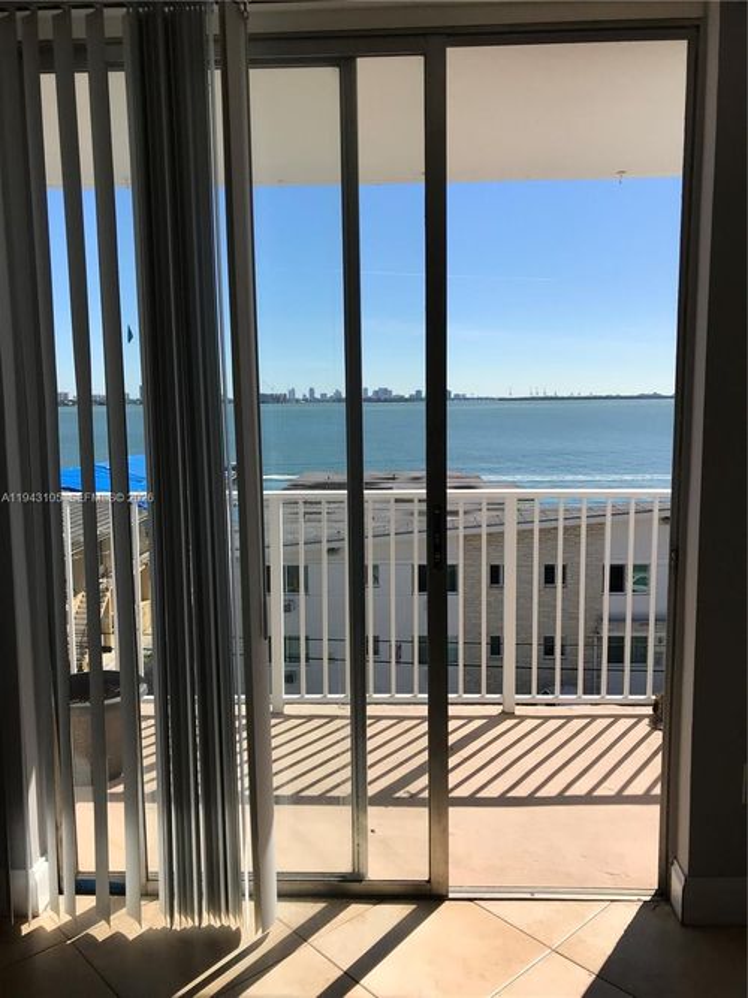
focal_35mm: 28
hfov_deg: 49.7
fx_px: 807
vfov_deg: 63.5
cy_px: 499
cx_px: 374
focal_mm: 3.99
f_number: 1.8
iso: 20
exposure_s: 1/3546
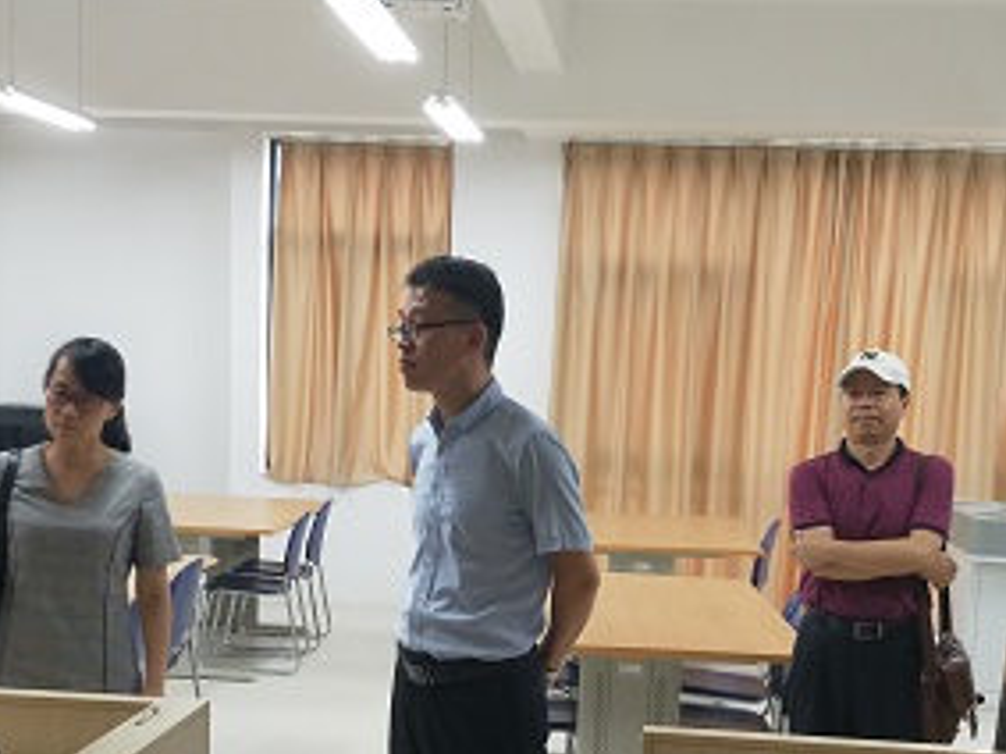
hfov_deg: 36.2
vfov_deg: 27.0
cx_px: 459
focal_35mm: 53
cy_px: 590
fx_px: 1540
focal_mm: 4.27
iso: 181
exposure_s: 1/50
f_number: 1.7
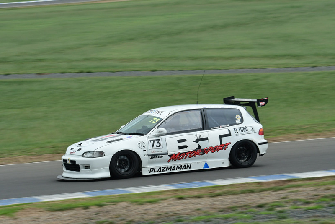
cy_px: 112
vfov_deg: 7.0
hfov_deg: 10.5
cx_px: 168
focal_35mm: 195
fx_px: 1815
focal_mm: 130
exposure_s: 1/250
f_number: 11
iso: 800
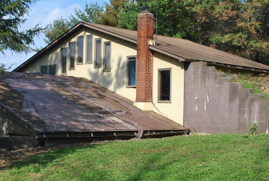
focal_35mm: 60
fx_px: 449
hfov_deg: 33.3
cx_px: 145
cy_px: 113
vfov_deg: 22.7
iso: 100
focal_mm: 24
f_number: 8
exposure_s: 1/250
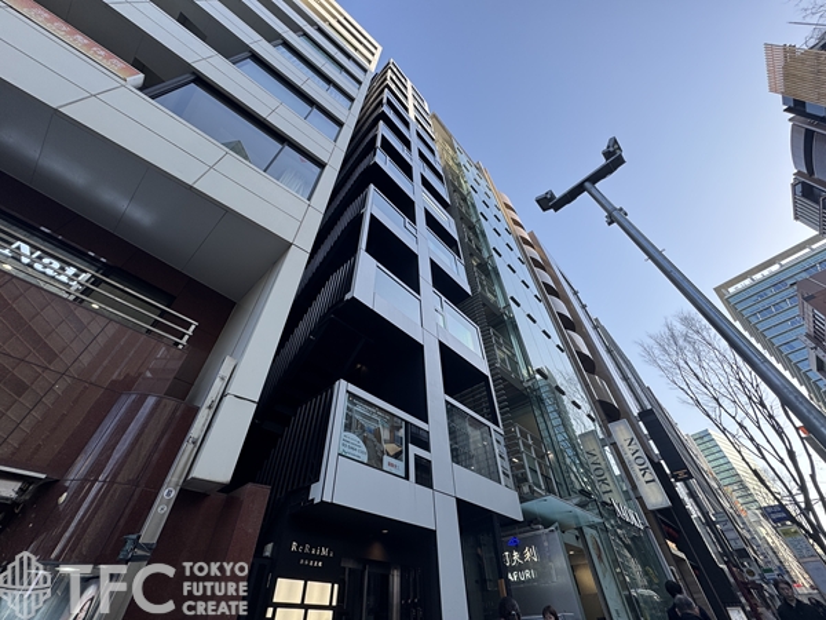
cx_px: 413
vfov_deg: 85.7
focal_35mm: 14
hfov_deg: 102.1
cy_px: 310
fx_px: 334
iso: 40
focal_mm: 2.22
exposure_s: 1/337
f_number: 2.2
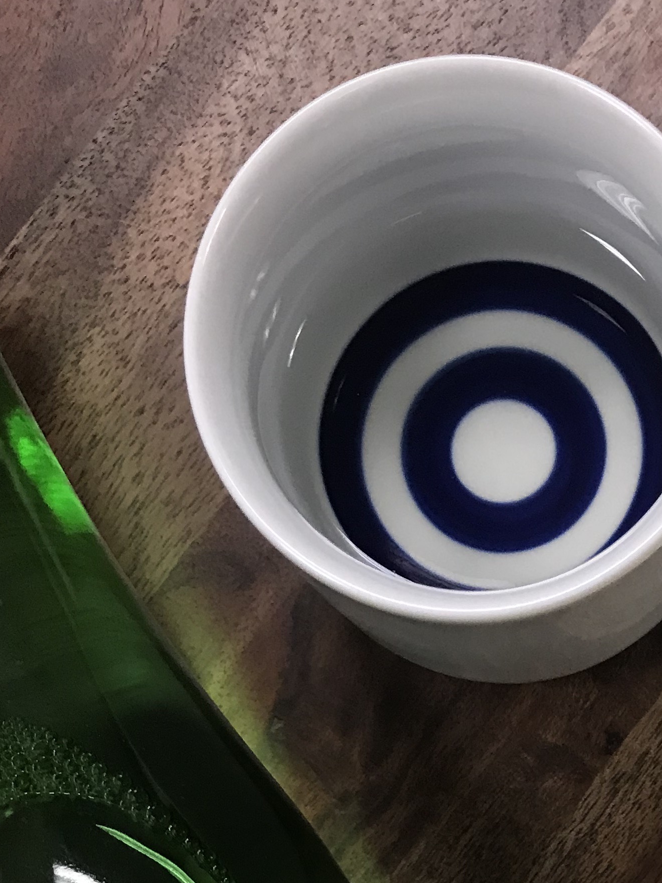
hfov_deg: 22.1
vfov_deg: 27.4
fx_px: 1632
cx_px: 661
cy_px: 1004
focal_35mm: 64
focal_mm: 3.99
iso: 40
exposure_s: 1/17
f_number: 1.8
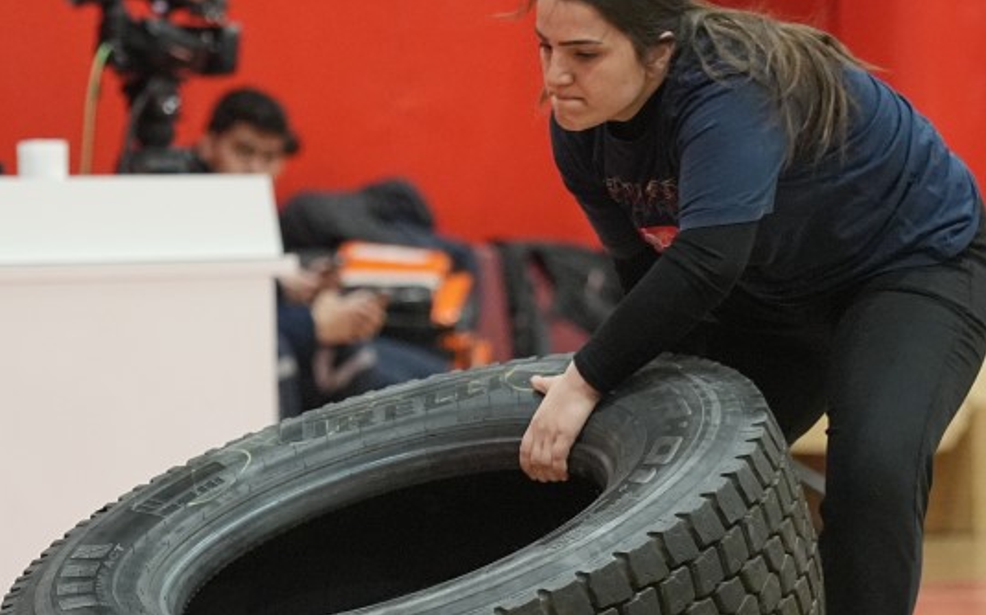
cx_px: 396
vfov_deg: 3.8
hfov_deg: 6.0
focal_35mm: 349
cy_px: 381
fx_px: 9375
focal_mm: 159
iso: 6400
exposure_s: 1/250
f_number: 4
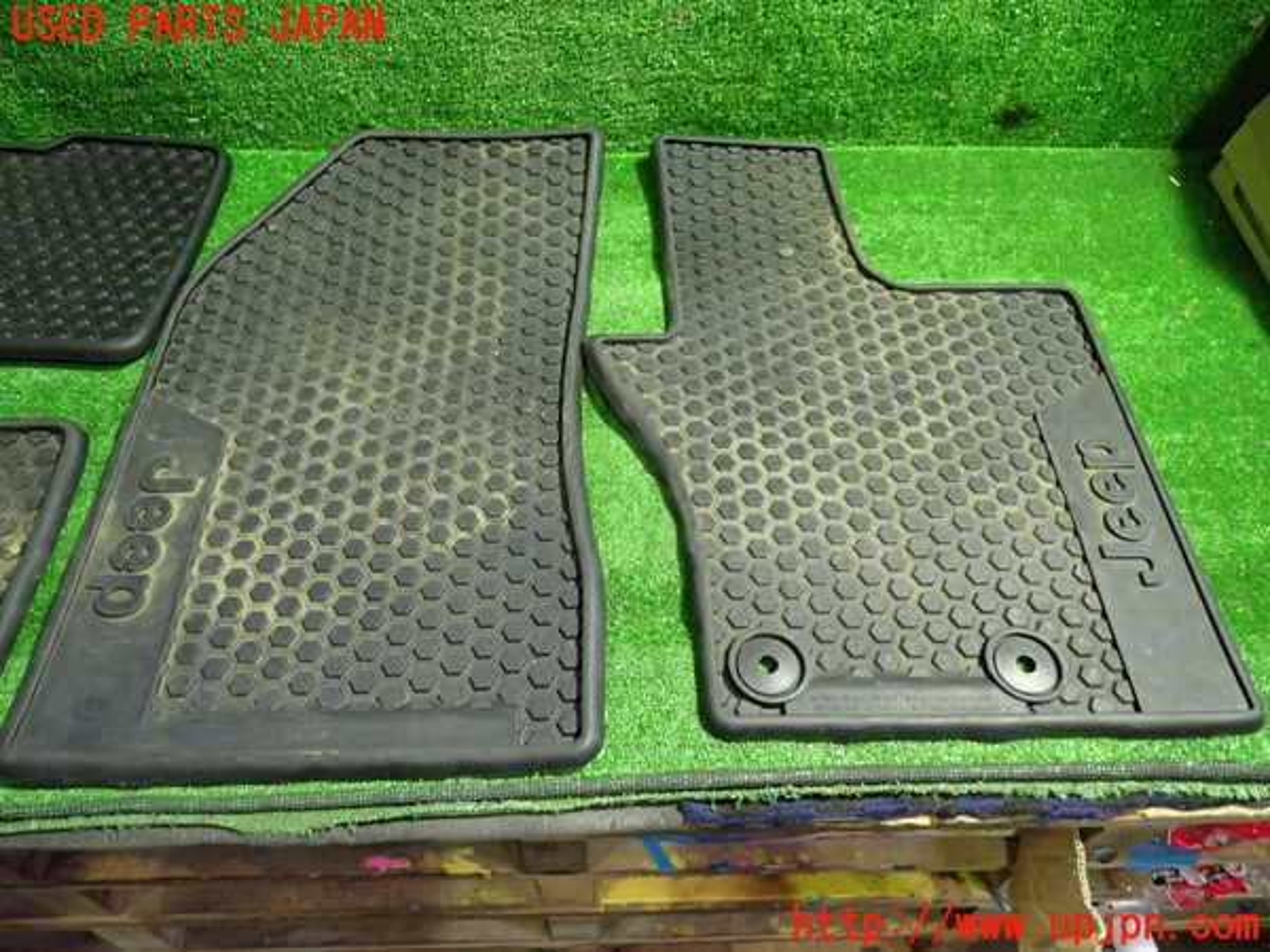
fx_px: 917
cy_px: 476
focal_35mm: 25
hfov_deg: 69.4
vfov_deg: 54.9
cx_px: 635
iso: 400
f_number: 2
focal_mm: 4.5
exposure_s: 1/30
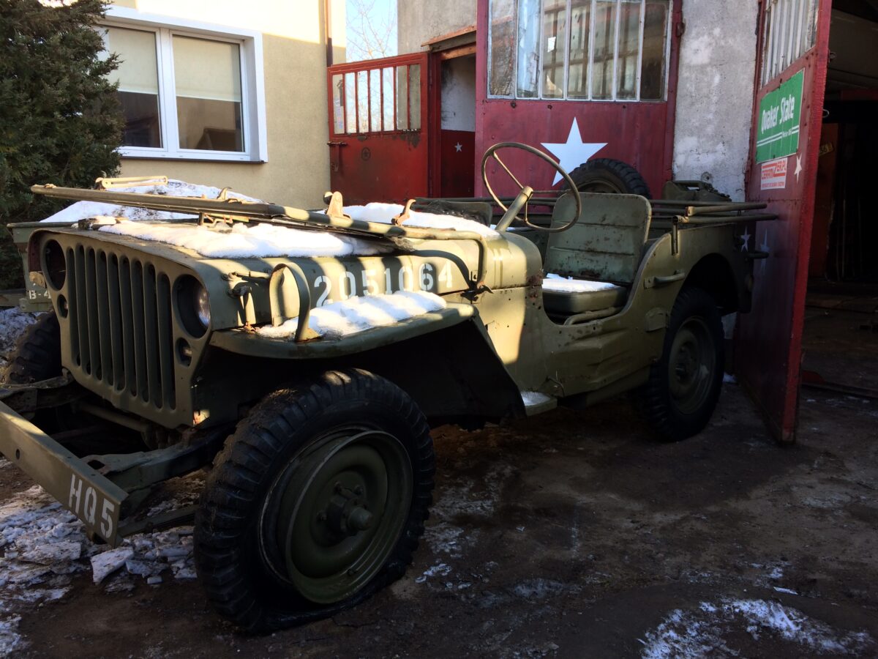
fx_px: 736
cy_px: 330
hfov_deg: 61.7
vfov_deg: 48.2
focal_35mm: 29
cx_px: 439
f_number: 2.2
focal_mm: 4.15
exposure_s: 1/158
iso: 32
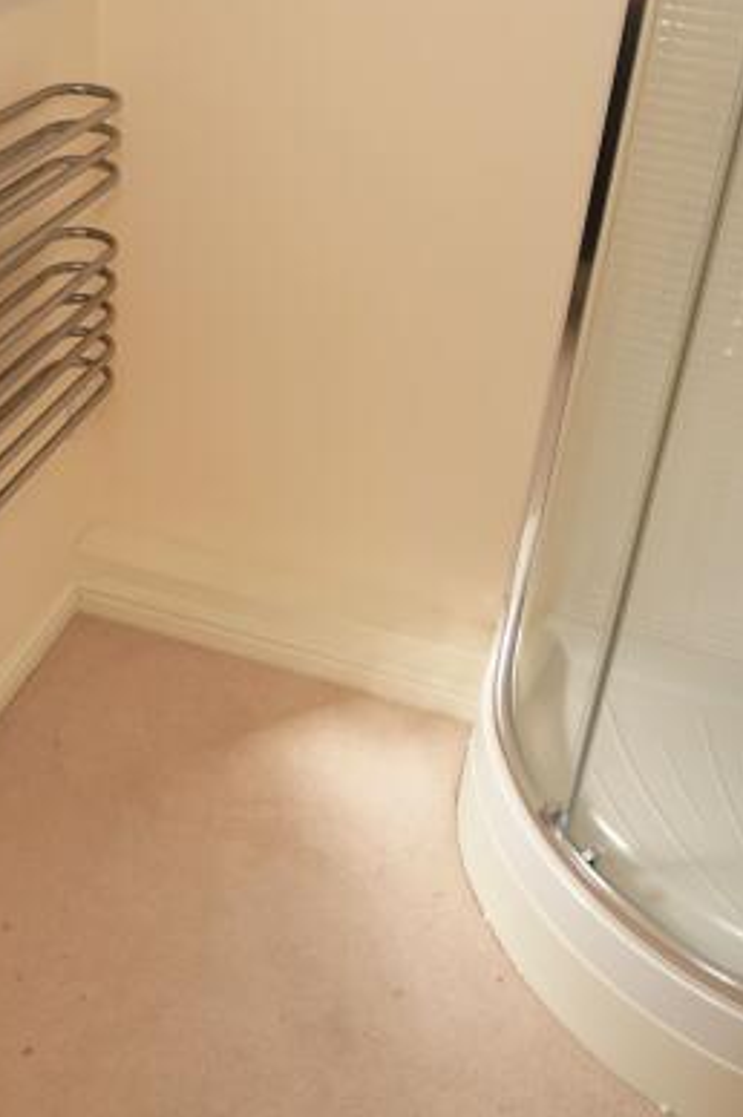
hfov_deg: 35.5
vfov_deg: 50.2
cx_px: 248
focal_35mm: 37
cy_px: 307
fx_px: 1147
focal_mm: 14
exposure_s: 1/200
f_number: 2.8
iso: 100
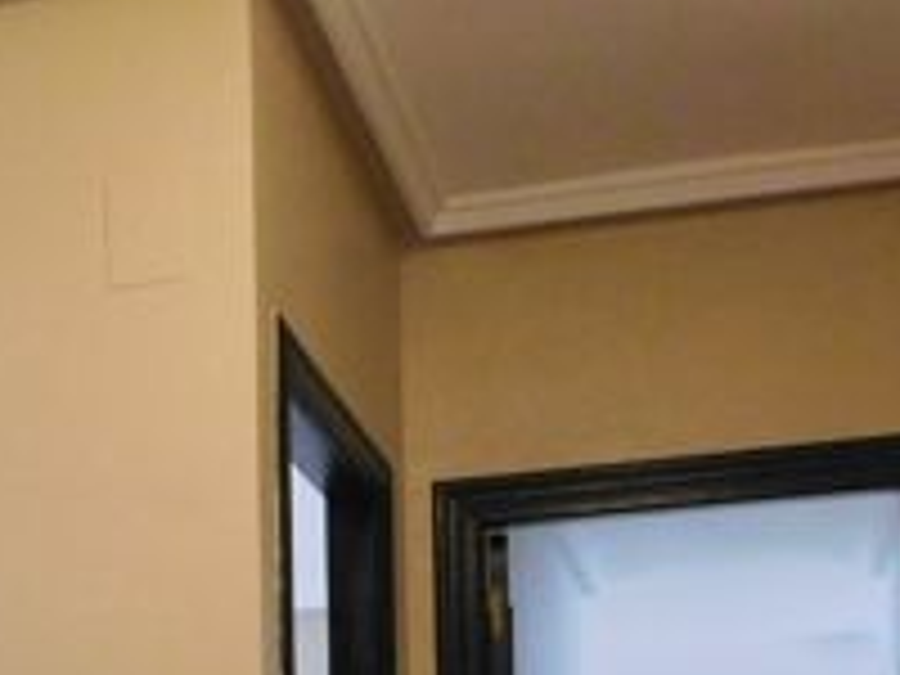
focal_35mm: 81
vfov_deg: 16.5
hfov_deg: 23.0
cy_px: 1040
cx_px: -29
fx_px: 2106
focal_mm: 4
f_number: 3
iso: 320
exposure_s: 1/30
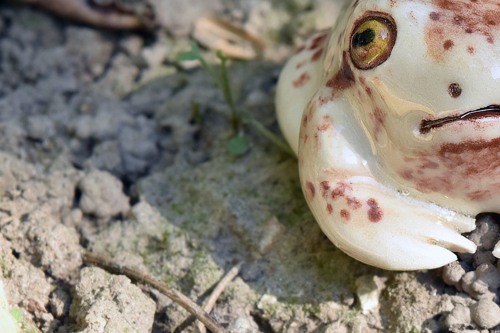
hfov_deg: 13.1
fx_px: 2151
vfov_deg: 8.8
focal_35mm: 155
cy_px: 107
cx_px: 463
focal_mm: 55
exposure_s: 1/40
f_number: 13
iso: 500
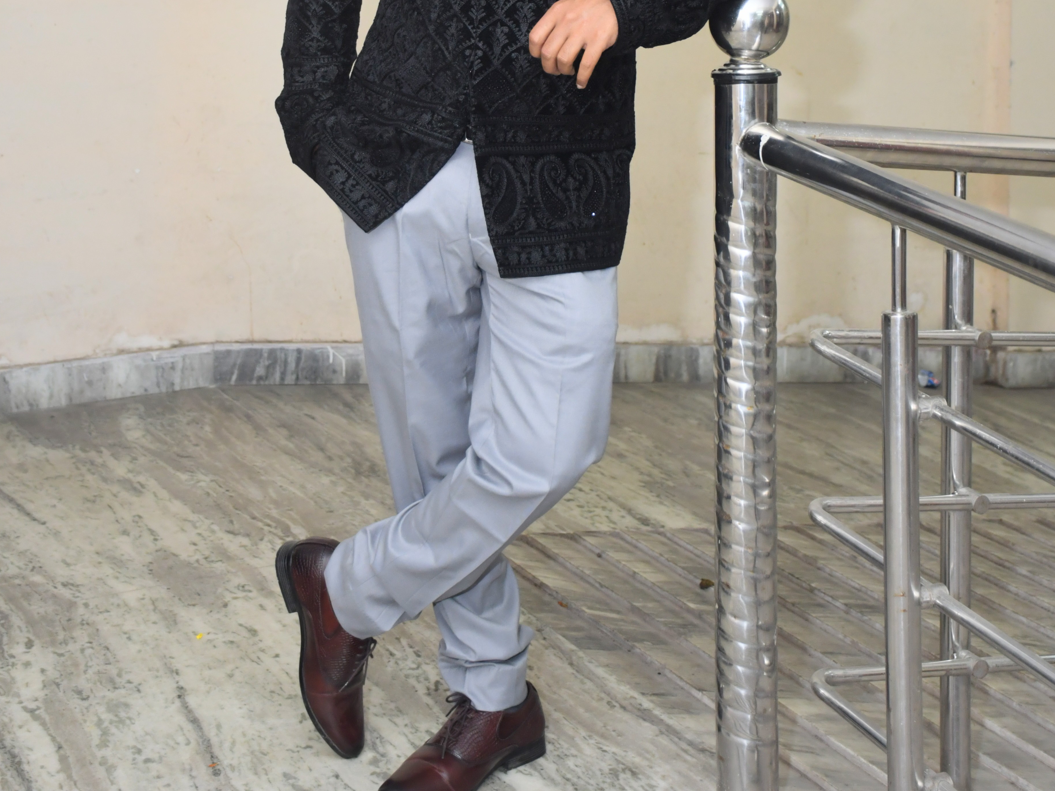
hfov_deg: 27.8
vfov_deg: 20.5
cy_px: 37
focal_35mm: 70
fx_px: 2133
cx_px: 525
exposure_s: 1/125
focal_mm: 32
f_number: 4.5
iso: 640
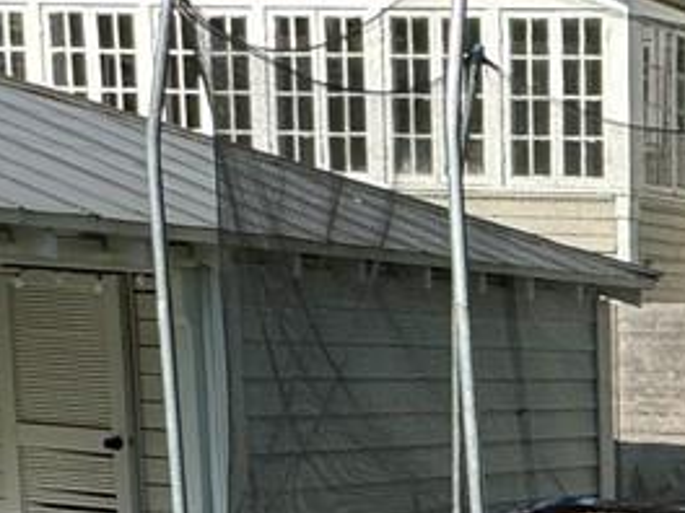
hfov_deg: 16.9
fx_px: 1682
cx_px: 1386
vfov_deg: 16.8
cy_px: 578
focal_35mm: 85
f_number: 2.2
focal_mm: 2.22
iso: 40
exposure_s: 1/899
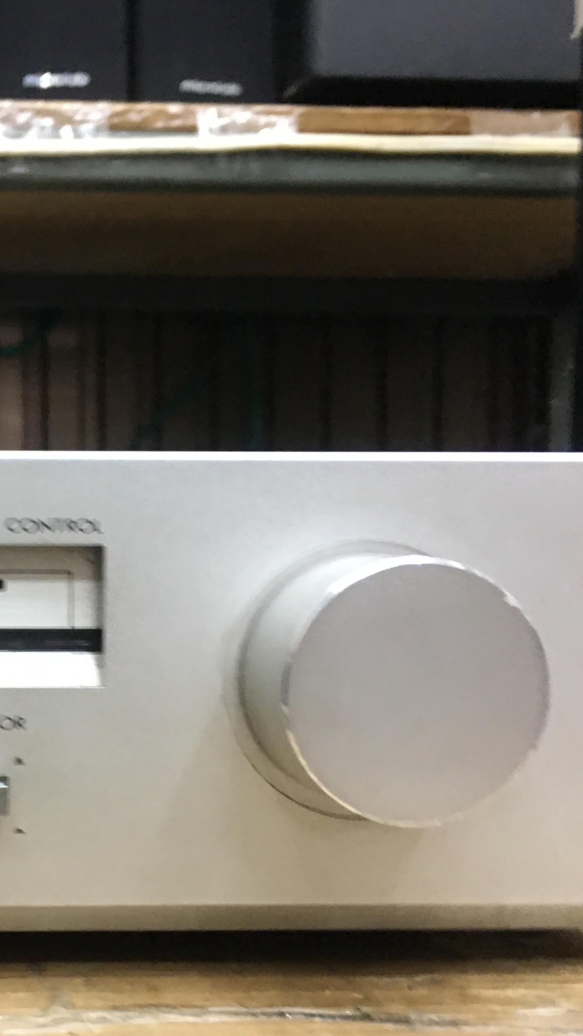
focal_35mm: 50
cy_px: 602
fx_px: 1374
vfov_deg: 41.2
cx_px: -67
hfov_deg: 22.5
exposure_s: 1/17
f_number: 2.2
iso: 125
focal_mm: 4.15
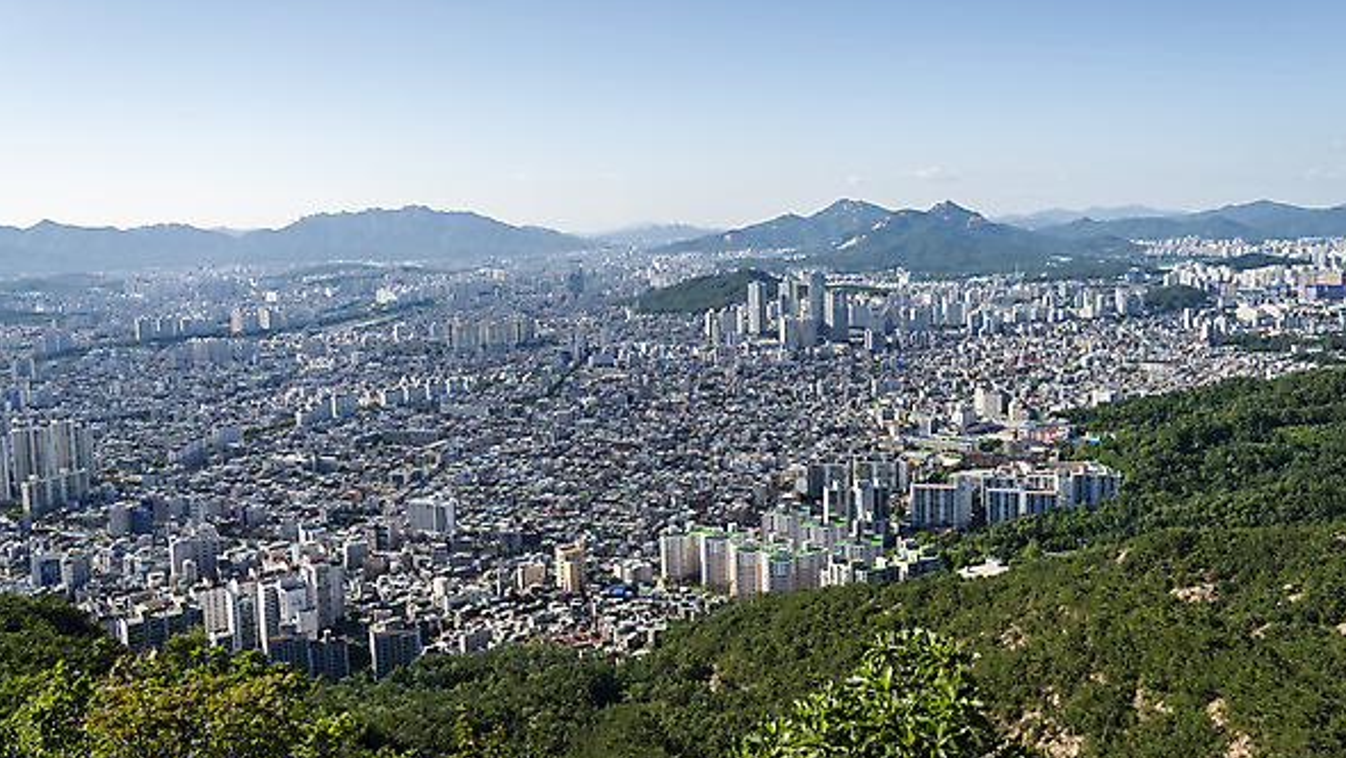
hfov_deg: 59.5
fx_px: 1178
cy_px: 326
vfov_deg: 35.6
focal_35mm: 33
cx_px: 679
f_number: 8
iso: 250
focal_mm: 31
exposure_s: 1/640
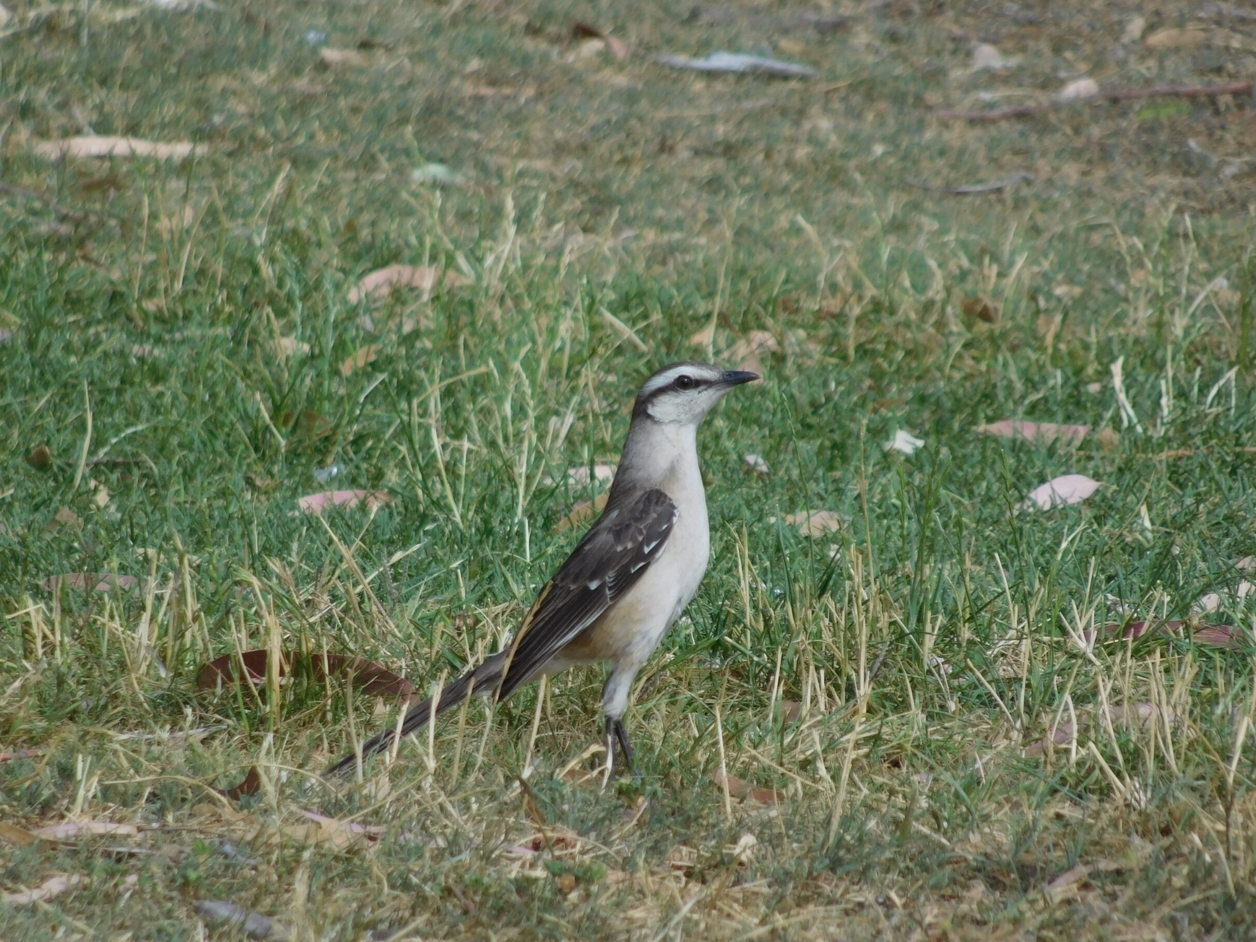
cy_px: 482
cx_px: 664
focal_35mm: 906
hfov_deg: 2.2
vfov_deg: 1.6
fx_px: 32873
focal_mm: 152
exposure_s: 1/250
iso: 125
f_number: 6.5
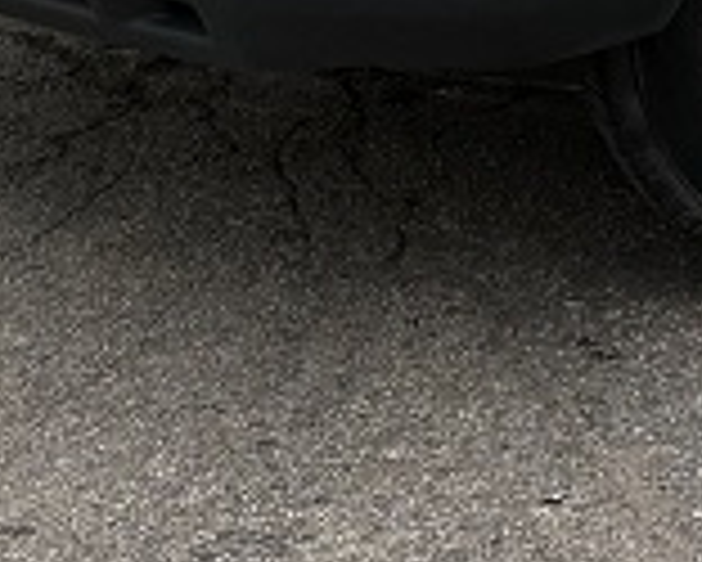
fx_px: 3597
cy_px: -976
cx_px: 1292
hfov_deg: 10.4
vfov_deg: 8.0
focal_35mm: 173
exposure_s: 1/3279
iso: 50
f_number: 1.6
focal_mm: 5.96
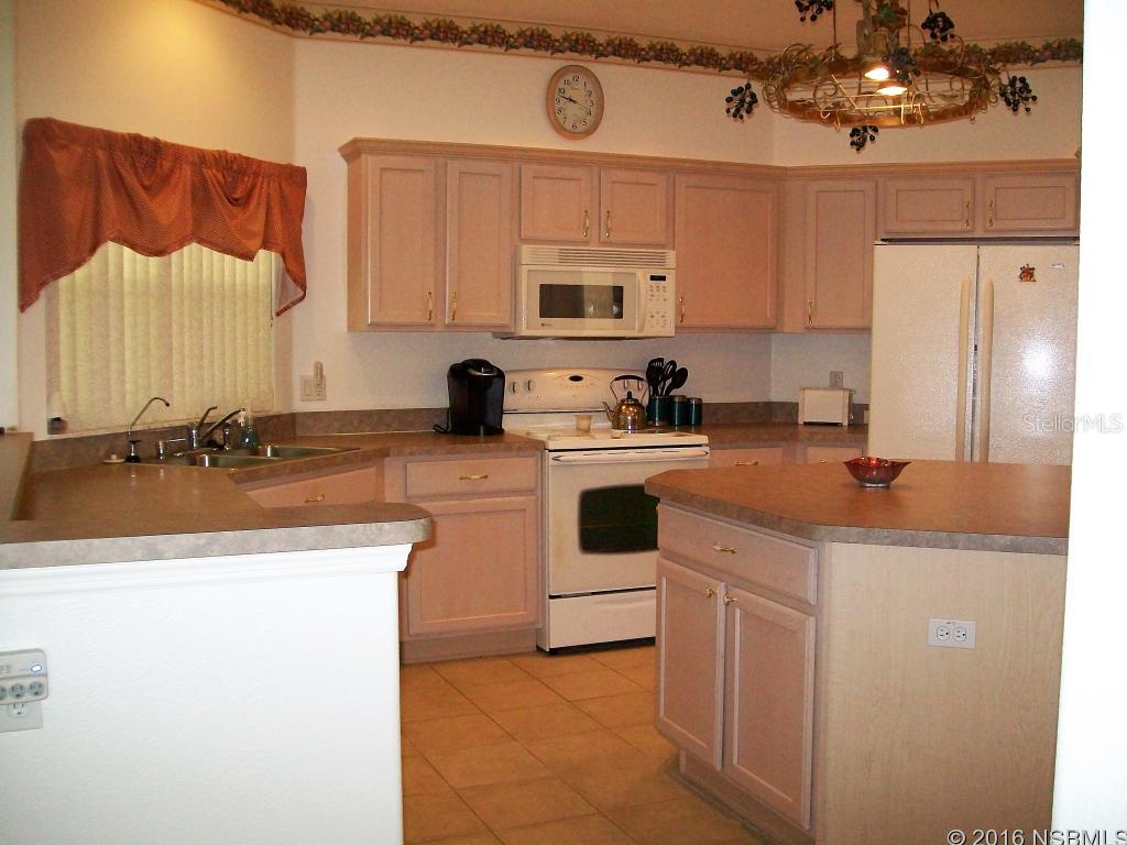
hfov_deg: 51.4
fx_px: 1172
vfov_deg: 39.7
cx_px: 564
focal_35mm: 36
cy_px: 422
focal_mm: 6
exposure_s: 1/60
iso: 160
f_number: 2.7
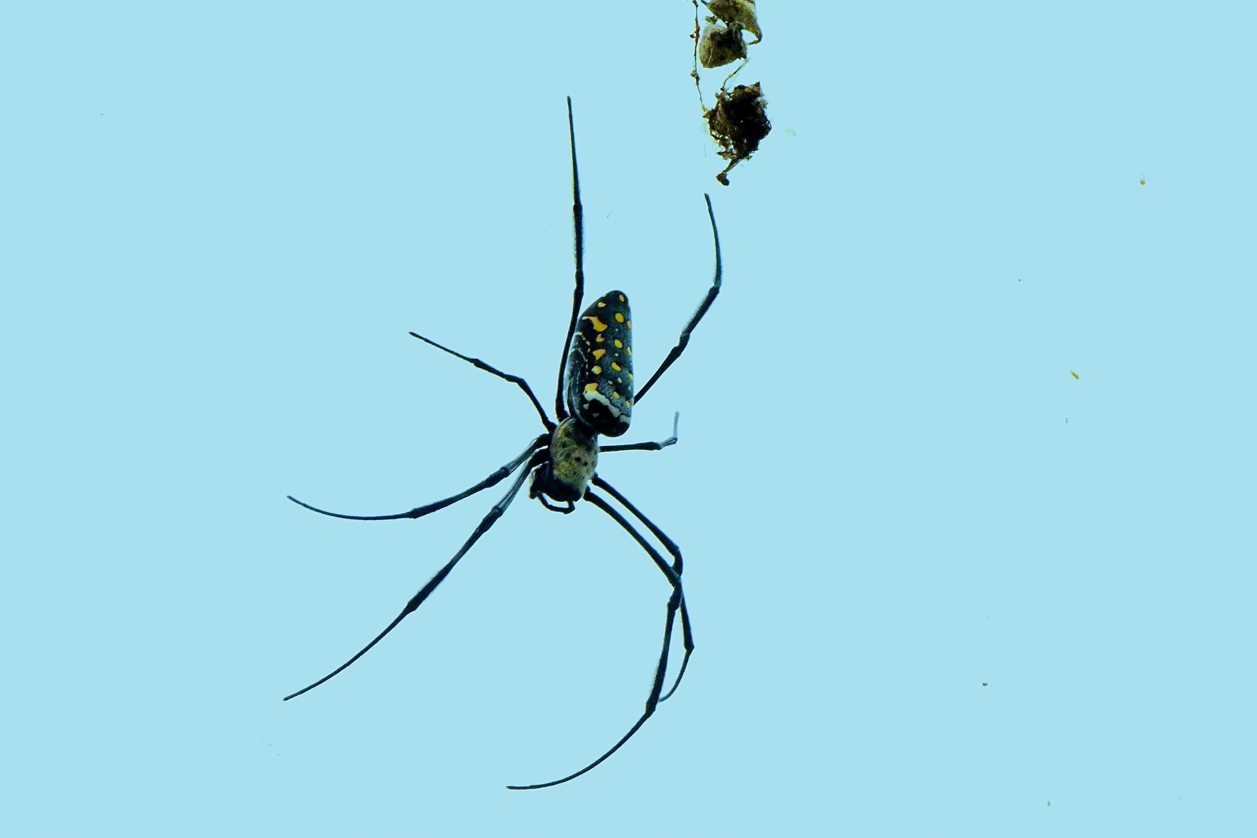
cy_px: 419
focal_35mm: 600
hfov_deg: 3.4
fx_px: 20948
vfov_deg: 2.3
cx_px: 628
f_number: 18
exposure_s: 1/800
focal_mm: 600
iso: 6400
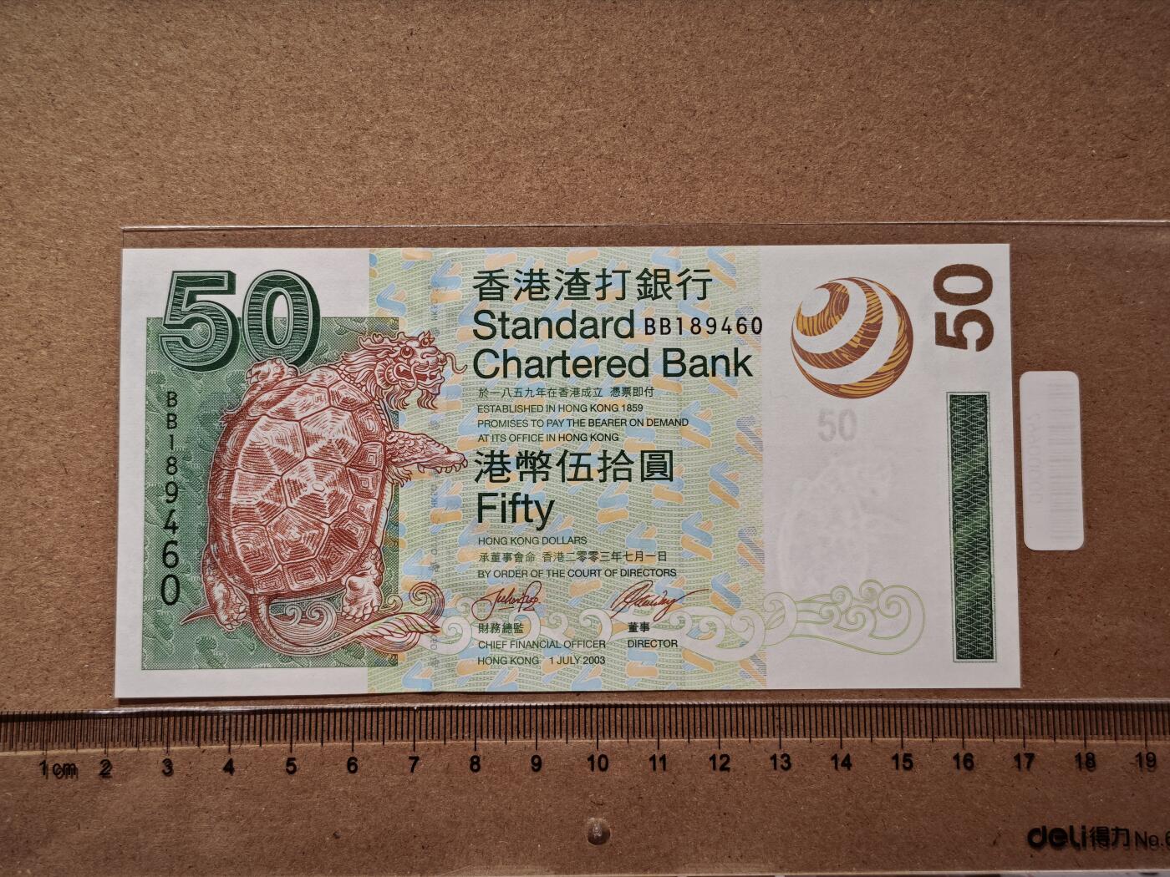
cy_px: 438
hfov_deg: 38.2
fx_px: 1690
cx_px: 585
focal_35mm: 50
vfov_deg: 29.1
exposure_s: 1/100
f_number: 1.63
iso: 160
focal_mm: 5.85
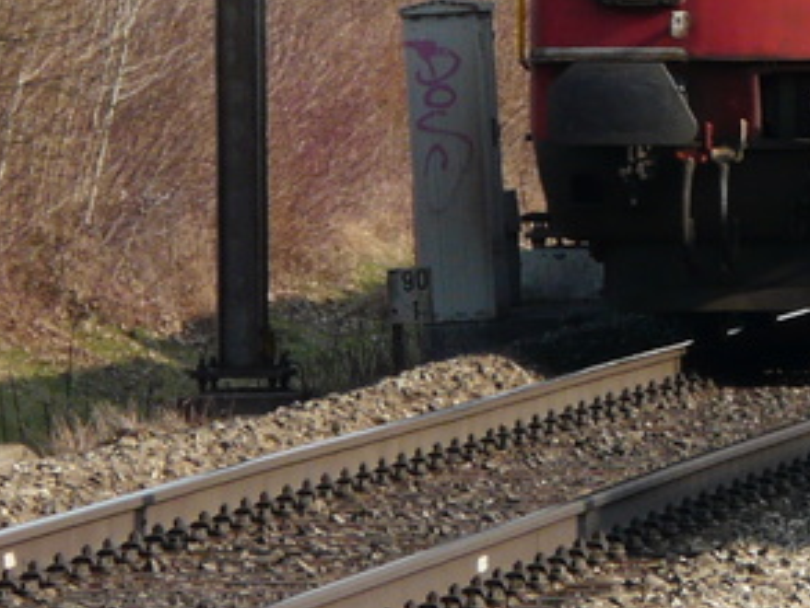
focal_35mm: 730
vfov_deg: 2.0
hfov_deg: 2.7
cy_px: -160
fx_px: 17089
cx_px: 1145
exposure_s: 1/250
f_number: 5.6
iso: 100
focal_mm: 35.2
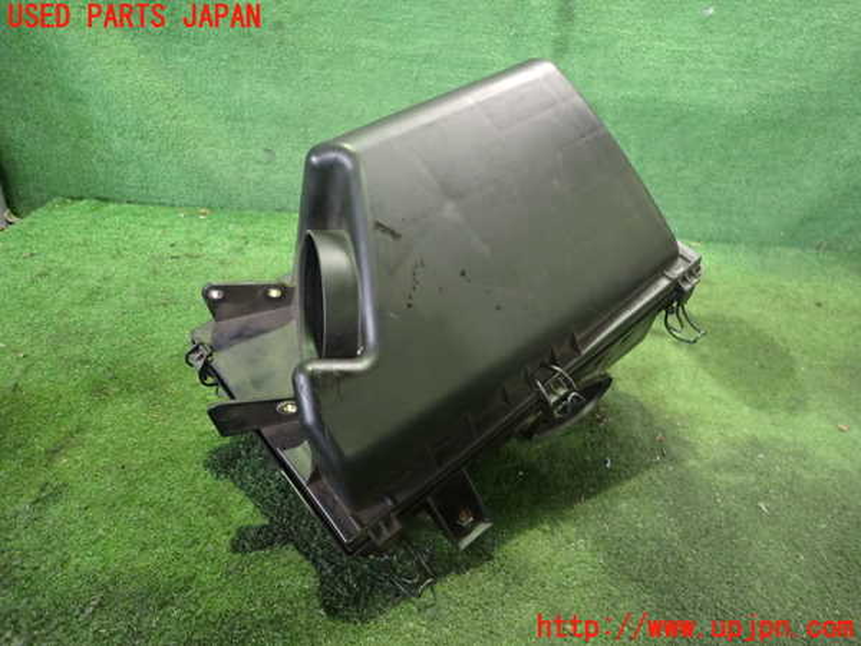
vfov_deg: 54.9
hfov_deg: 69.4
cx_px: 430
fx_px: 622
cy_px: 323
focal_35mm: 25
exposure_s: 1/30
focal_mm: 4.5
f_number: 2
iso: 800
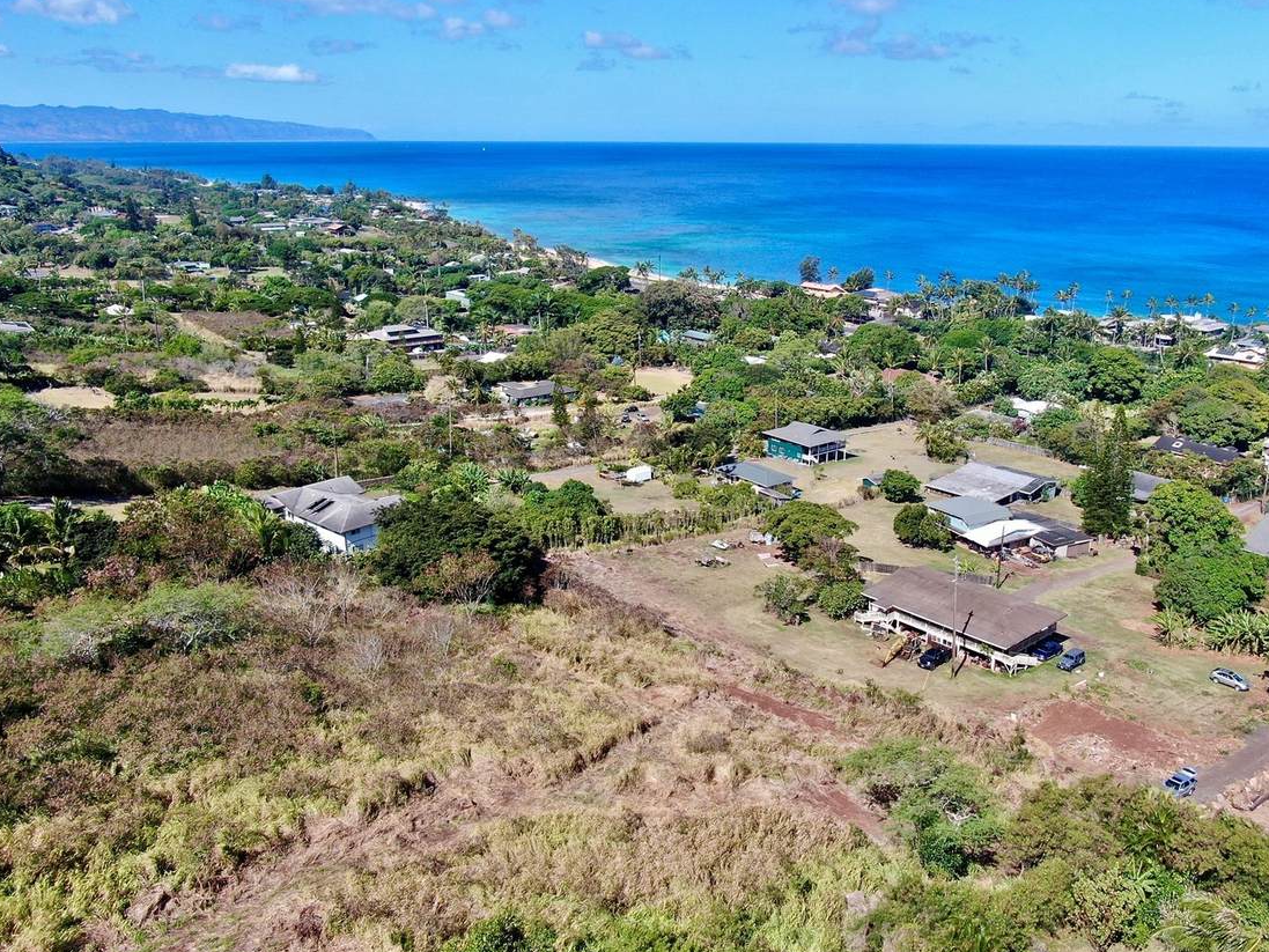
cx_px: 698
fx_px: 1027
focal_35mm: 28
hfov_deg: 63.3
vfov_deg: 49.7
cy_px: 465
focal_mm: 4.39
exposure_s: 1/1000
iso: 100
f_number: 2.8
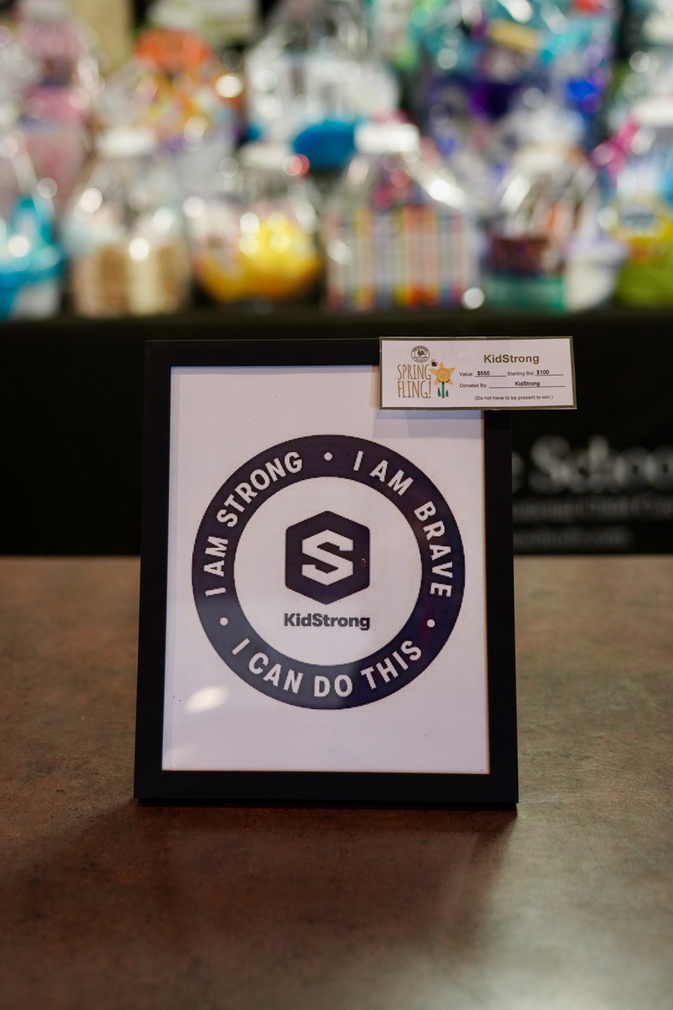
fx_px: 981
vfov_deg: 54.4
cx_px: 336
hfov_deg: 37.9
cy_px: 505
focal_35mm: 35
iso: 1600
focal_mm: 35
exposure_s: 1/160
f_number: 2
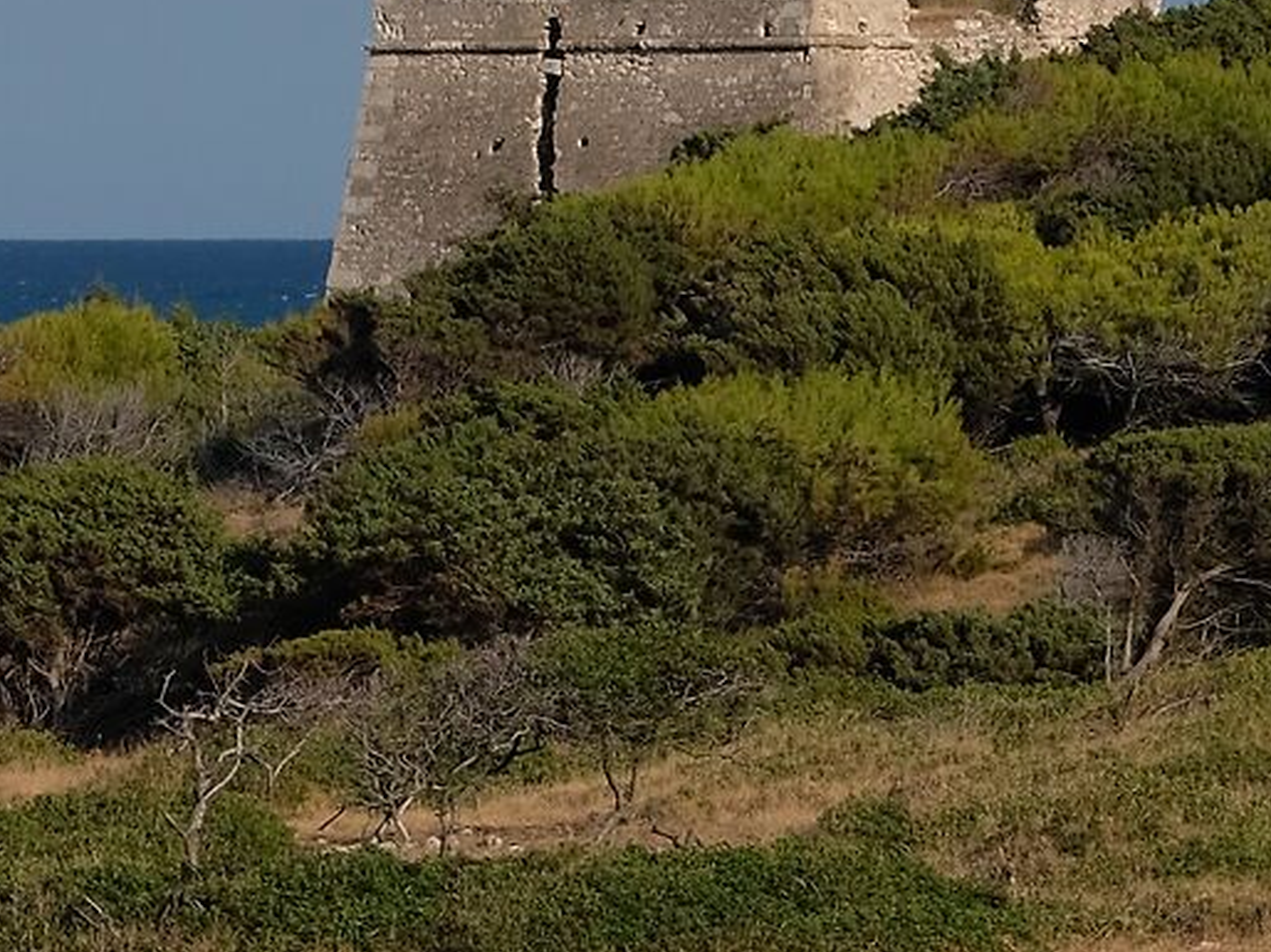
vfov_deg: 1.6
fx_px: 34608
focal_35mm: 943
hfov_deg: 2.1
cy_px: 598
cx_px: -846
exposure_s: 1/1300
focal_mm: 140
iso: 200
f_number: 6.4
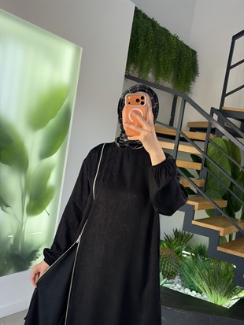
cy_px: 162
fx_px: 451
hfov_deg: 30.3
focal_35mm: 48
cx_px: 122
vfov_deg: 39.6
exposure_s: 1/179
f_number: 1.78
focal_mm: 6.76
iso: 50
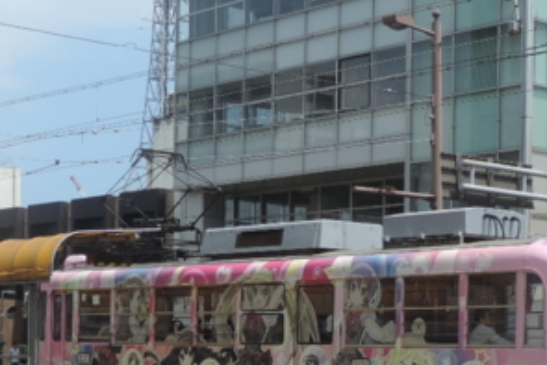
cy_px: 337
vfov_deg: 14.6
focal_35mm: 93
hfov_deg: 21.8
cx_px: 156
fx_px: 1414
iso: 80
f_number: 3.2
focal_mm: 5.8
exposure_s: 1/1000
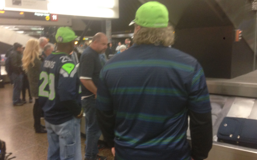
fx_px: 259
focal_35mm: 37
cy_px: 82
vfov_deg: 34.4
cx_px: 128
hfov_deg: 52.7
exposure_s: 1/20
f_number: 2.4
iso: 200
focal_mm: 4.12
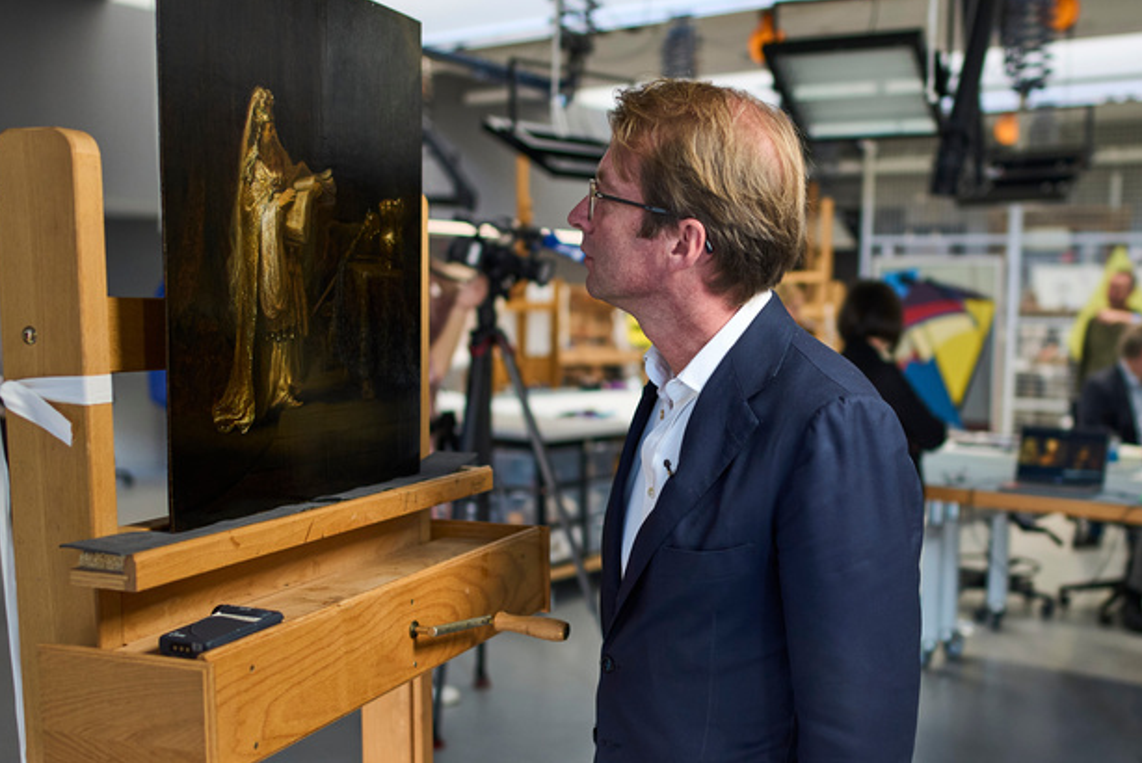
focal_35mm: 40
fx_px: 1269
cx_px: 705
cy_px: 475
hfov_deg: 48.0
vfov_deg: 33.3
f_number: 1.4
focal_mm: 24
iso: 320
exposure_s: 1/400
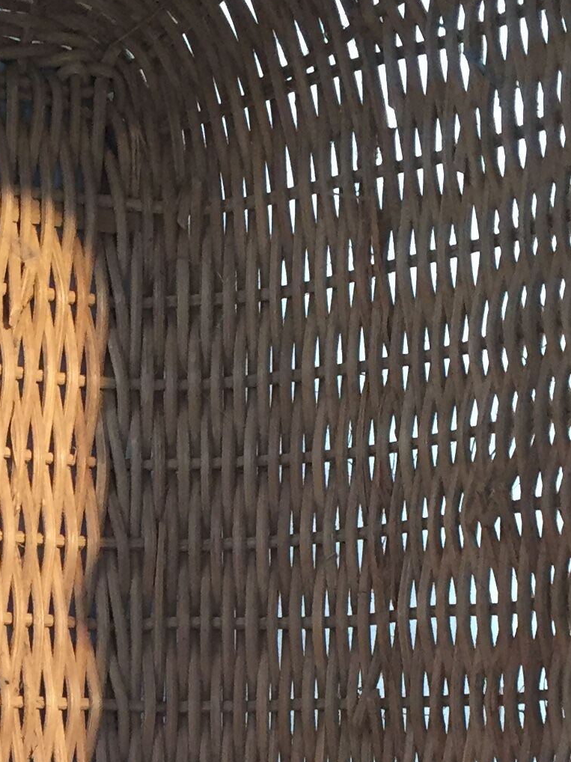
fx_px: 2046
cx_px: -75
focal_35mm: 93
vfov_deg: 20.2
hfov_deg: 15.4
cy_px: 818
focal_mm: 4.15
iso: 125
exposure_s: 1/33
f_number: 2.2
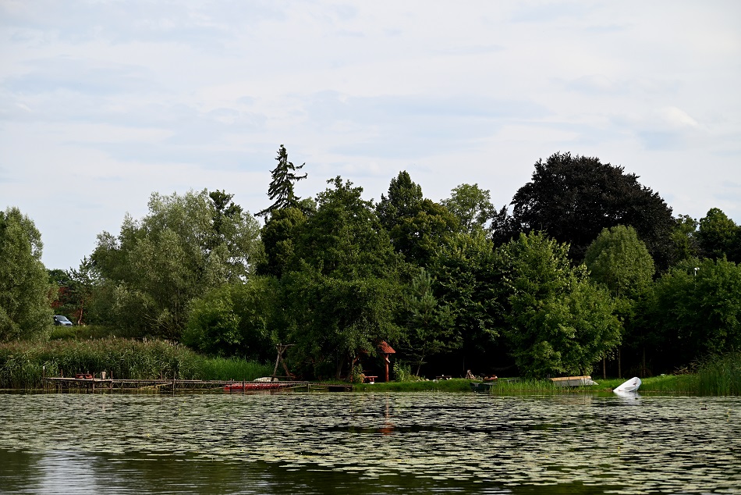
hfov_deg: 20.0
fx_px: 2100
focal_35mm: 102
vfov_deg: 13.4
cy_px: 248
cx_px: 370
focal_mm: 102
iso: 140
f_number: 5.6
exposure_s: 1/500
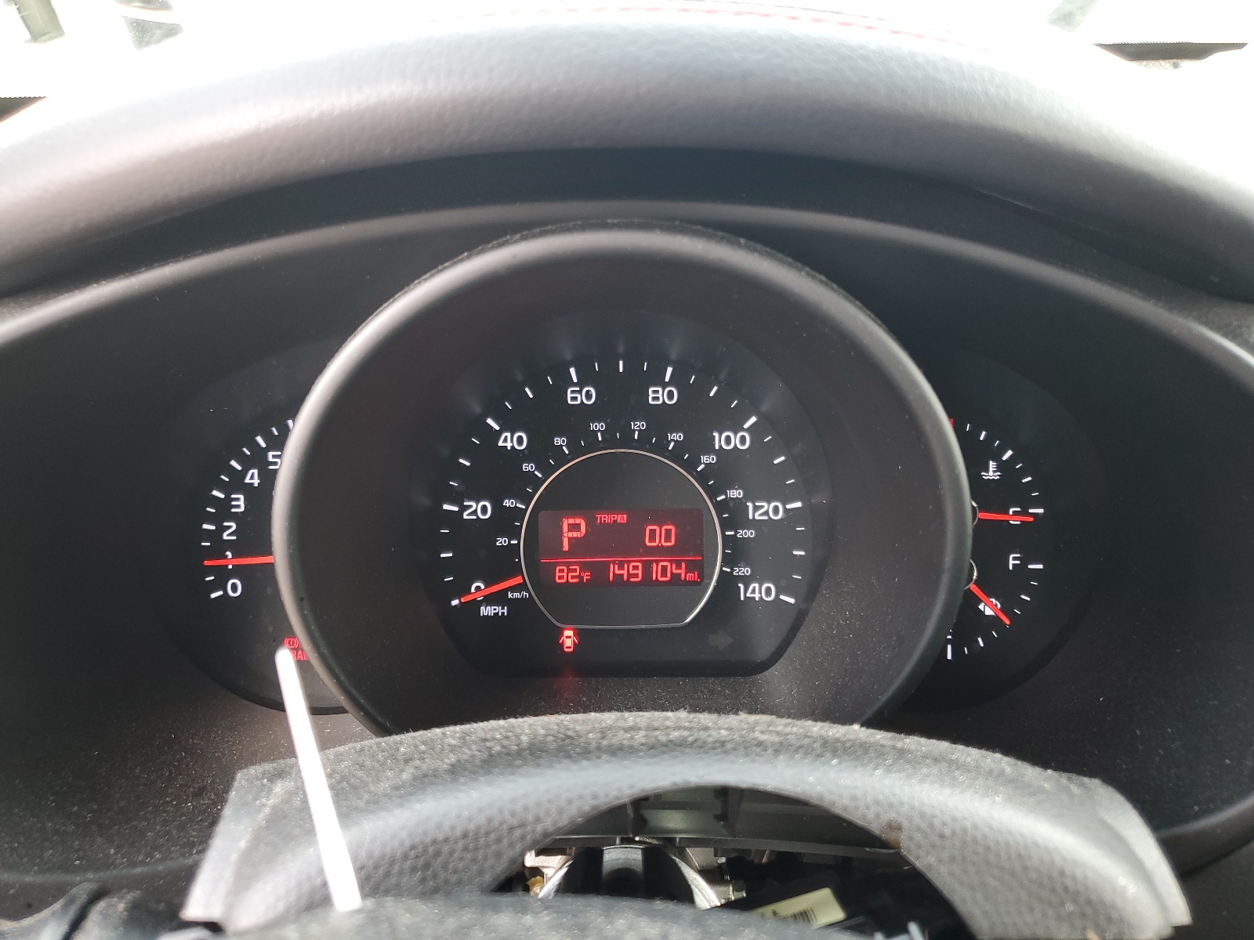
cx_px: 627
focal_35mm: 26
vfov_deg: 53.1
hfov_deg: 67.3
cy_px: 470
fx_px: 942
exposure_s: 1/60.2
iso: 63
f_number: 1.5
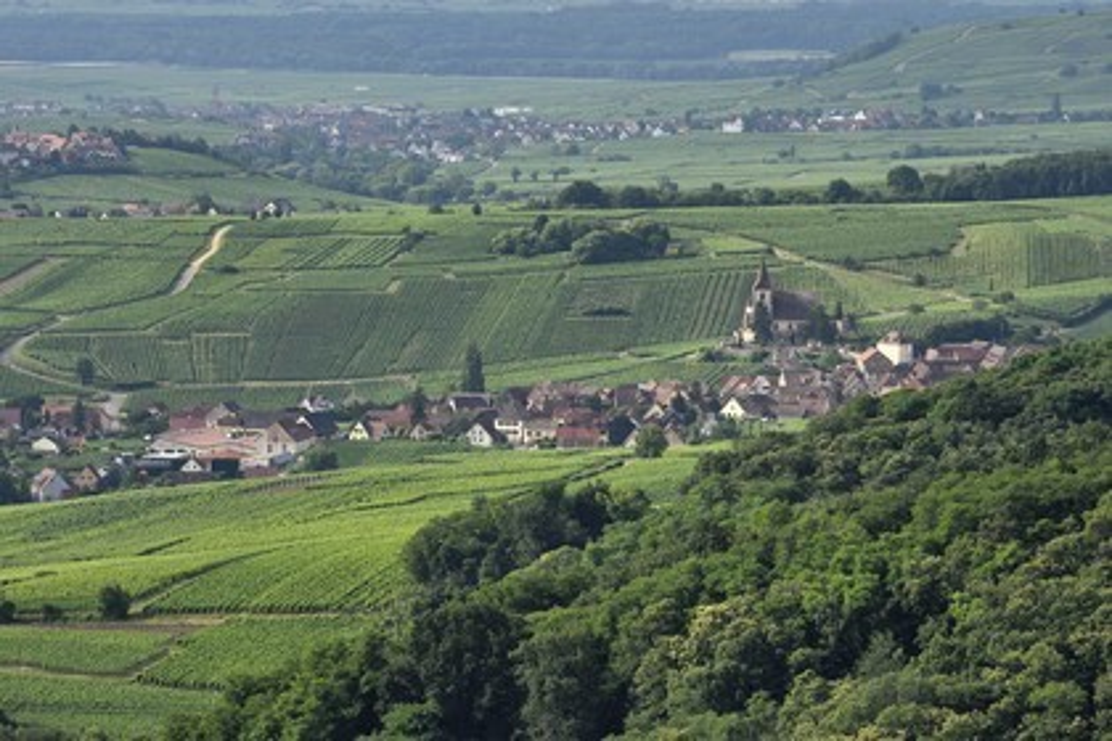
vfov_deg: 6.9
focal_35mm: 200
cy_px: 370
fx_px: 6177
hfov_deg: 10.3
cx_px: 556
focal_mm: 200
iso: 200
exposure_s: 1/250
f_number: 9
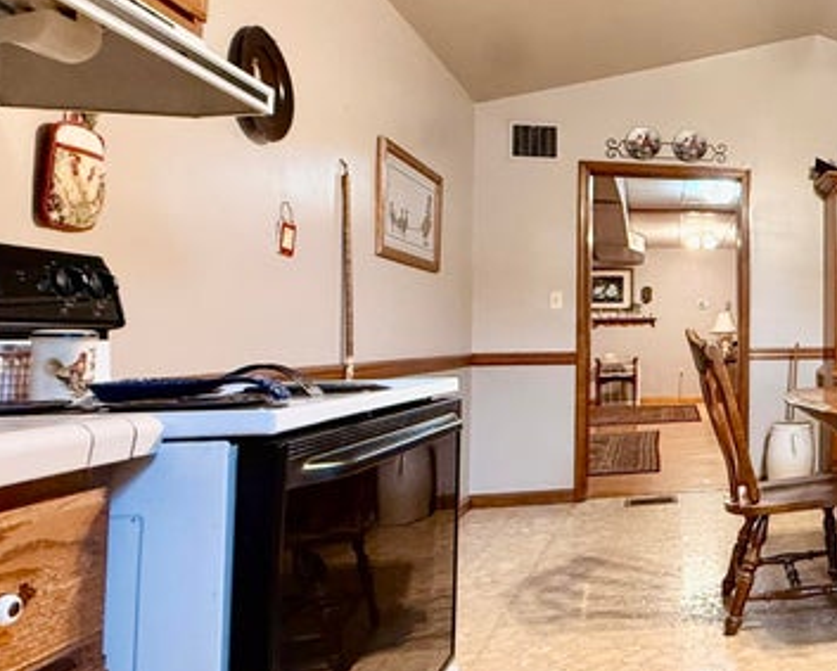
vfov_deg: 44.5
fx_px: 818
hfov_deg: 42.8
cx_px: 914
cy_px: 289
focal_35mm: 33
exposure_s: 1/60
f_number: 2.2
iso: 400
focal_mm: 2.22
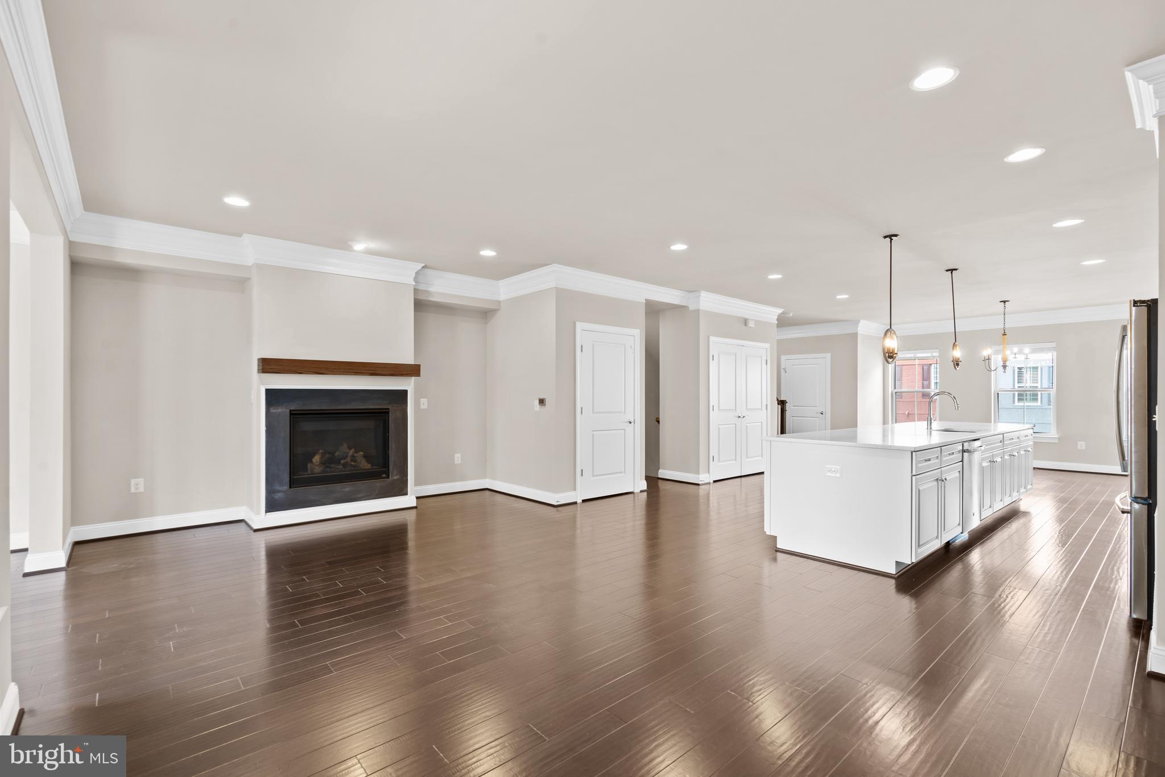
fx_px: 518
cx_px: 582
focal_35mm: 16
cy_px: 388
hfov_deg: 96.7
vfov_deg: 73.7
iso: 320
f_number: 8
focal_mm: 16
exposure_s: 2
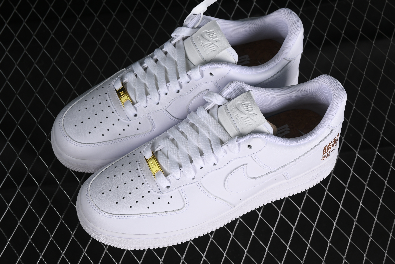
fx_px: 823
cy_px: 132
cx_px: 198
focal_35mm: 75
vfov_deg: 18.2
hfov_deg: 27.0
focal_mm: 50
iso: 160
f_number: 8
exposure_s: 1/60
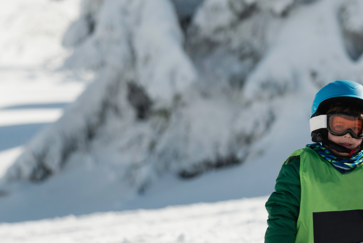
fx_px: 6727
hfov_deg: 3.1
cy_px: 99
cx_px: 177
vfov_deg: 2.1
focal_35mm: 667
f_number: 5
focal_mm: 200
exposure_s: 1/2000
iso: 200
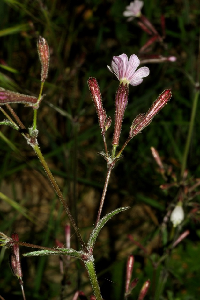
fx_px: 751
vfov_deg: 22.6
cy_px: 150
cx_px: 100
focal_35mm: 90
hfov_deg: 15.2
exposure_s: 1/200
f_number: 29
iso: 200
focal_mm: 60
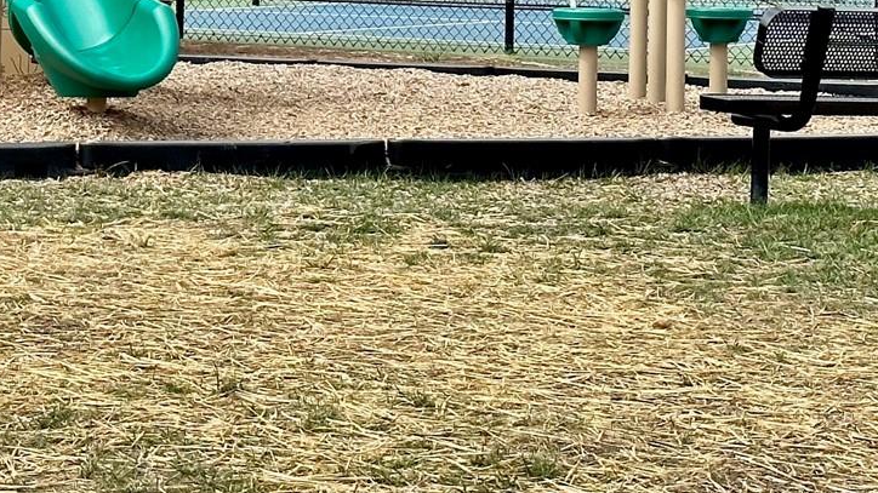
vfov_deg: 8.0
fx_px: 3445
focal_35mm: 148
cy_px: -276
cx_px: 24
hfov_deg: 14.3
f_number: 1.78
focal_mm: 6.86
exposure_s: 1/3257
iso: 64
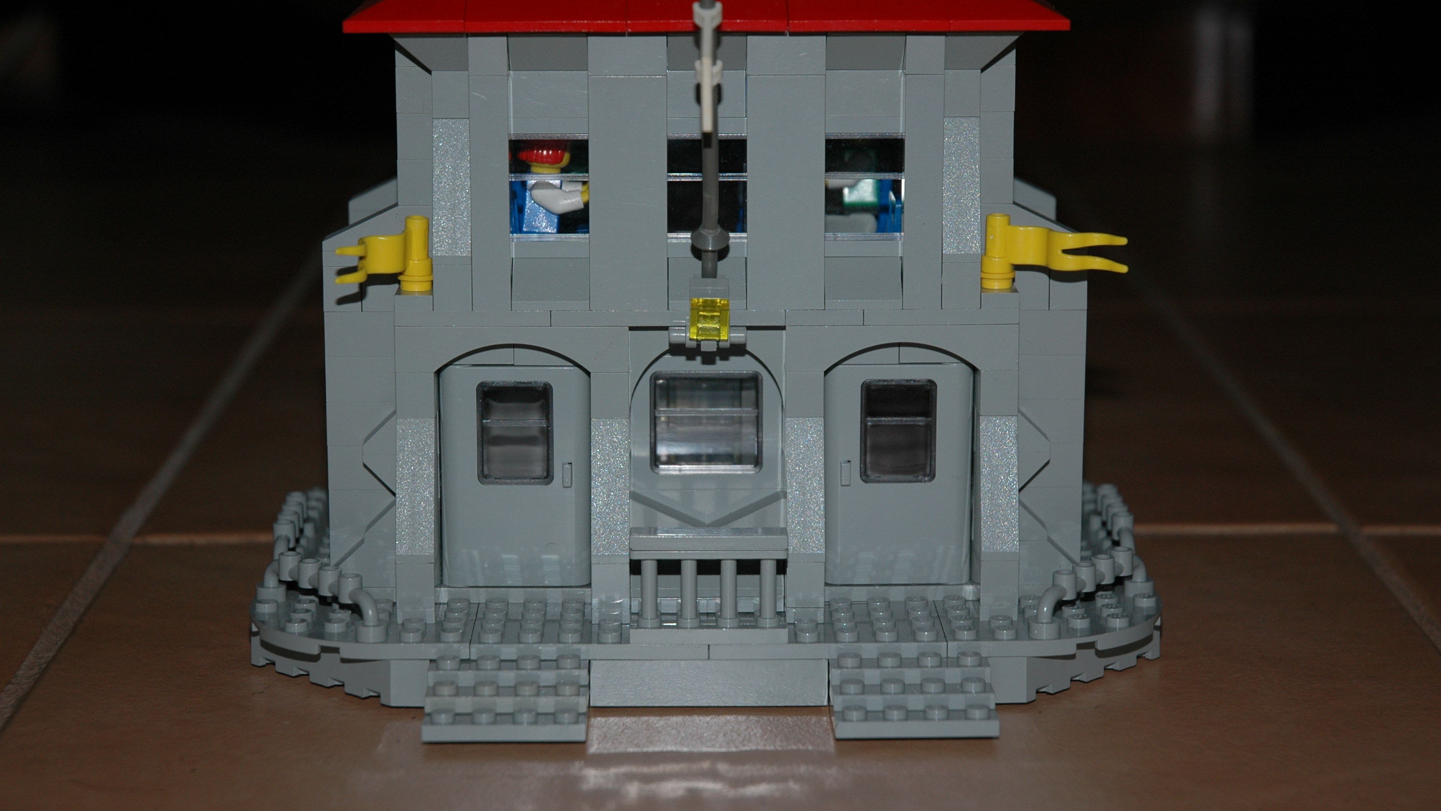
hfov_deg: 24.6
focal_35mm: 87
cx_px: 721
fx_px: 3306
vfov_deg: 14.0
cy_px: 381
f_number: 4.5
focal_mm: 55
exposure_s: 1/60
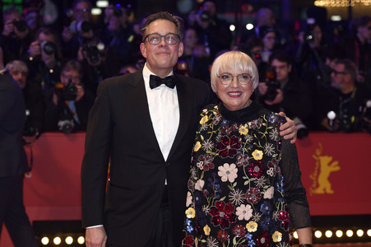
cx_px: 186
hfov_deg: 28.9
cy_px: 124
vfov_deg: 19.4
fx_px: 721
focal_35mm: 70
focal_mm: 70
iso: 800
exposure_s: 1/640
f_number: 3.5
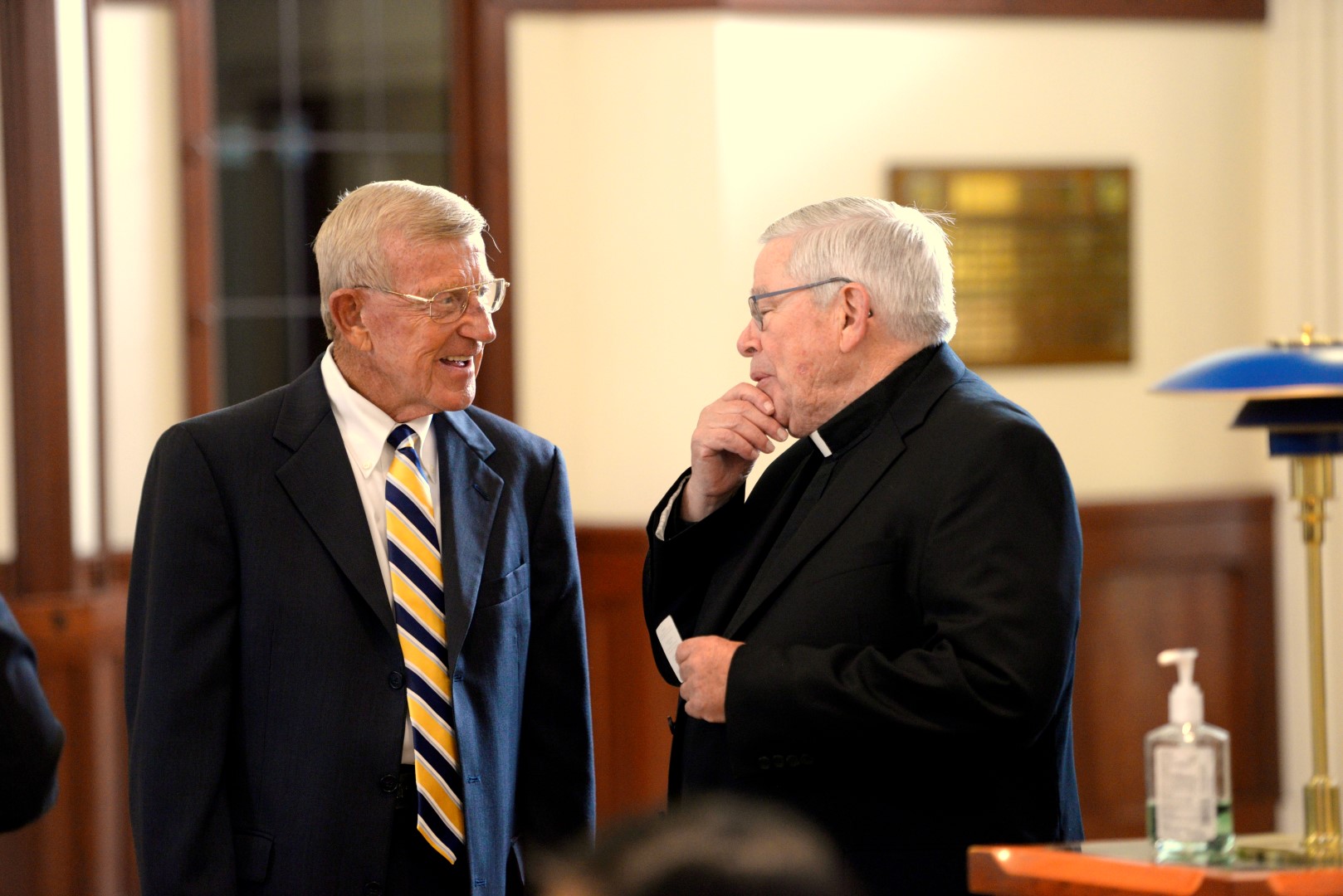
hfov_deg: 15.2
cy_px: 448
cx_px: 672
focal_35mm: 135
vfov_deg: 10.2
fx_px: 5038
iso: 1600
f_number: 2.8
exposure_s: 1/160
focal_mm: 135
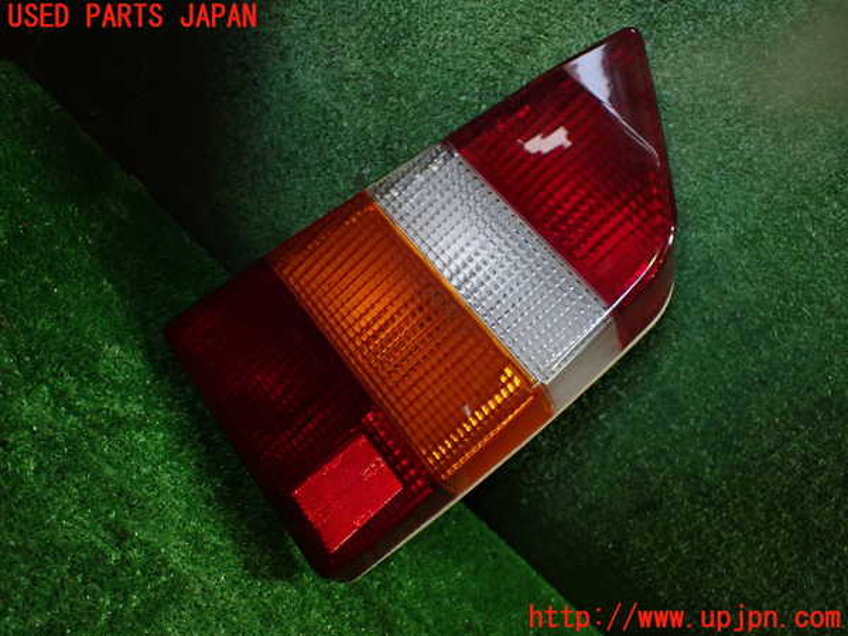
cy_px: 318
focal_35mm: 30
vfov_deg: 46.8
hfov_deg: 60.0
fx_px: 735
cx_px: 424
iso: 500
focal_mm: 5.4
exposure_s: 1/125
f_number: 2.3
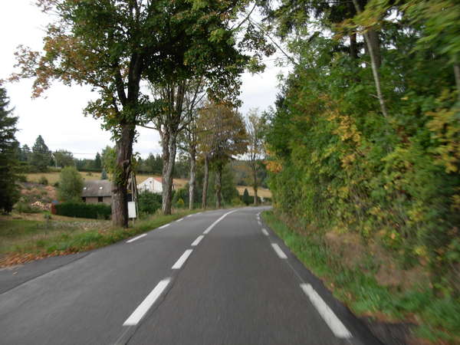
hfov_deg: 49.0
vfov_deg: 37.7
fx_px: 505
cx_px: 230
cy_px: 172
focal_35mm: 38
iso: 79
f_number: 2.9
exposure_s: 1/64
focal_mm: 6.3
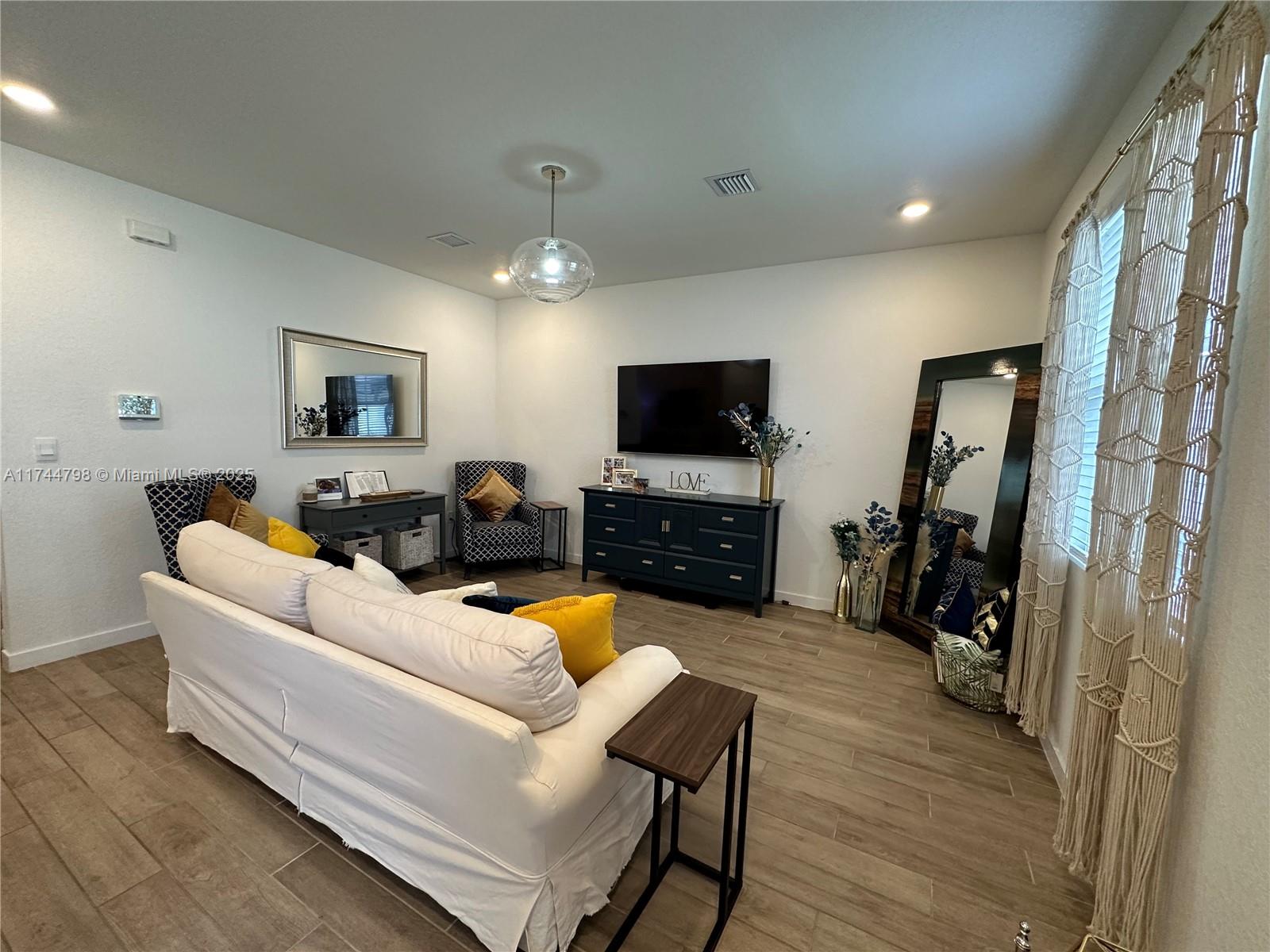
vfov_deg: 85.7
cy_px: 476
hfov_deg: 102.1
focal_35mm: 14
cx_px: 635
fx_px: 514
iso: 250
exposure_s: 1/120
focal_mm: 2.22
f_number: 2.2
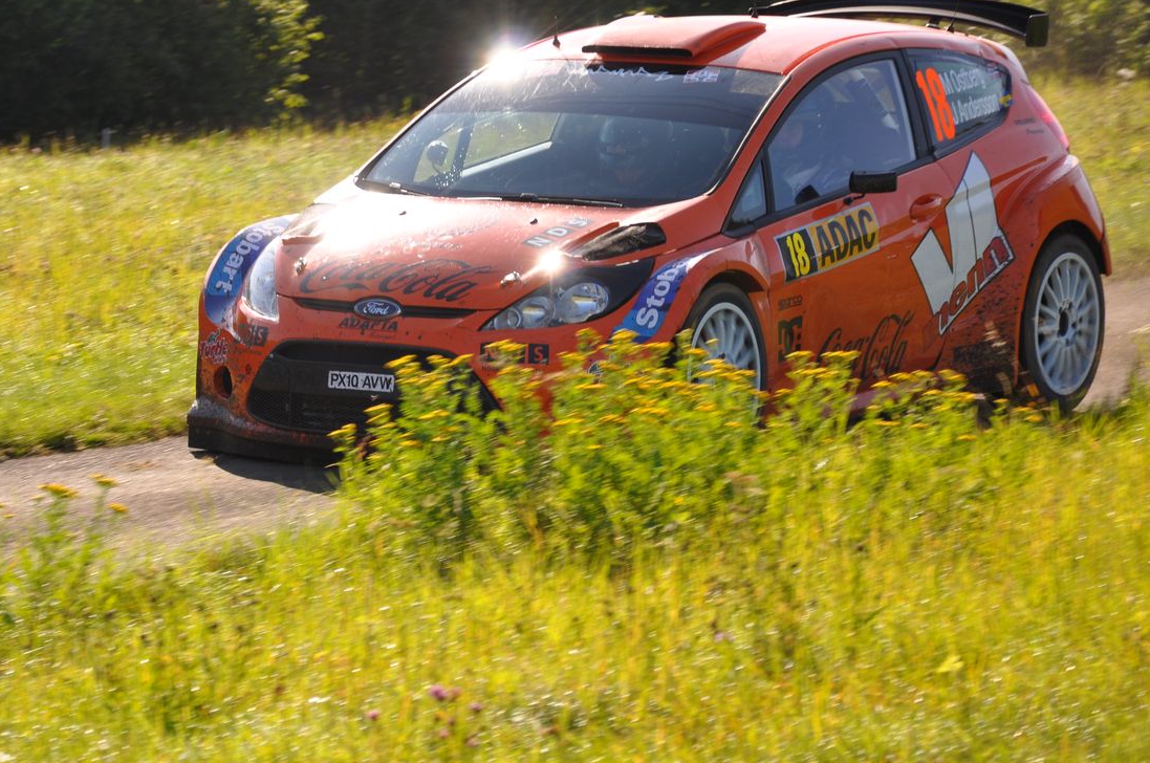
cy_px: 364
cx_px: 355
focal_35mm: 230
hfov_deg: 9.0
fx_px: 7328
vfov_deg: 6.0
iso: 200
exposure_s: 1/500
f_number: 5.6
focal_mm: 105
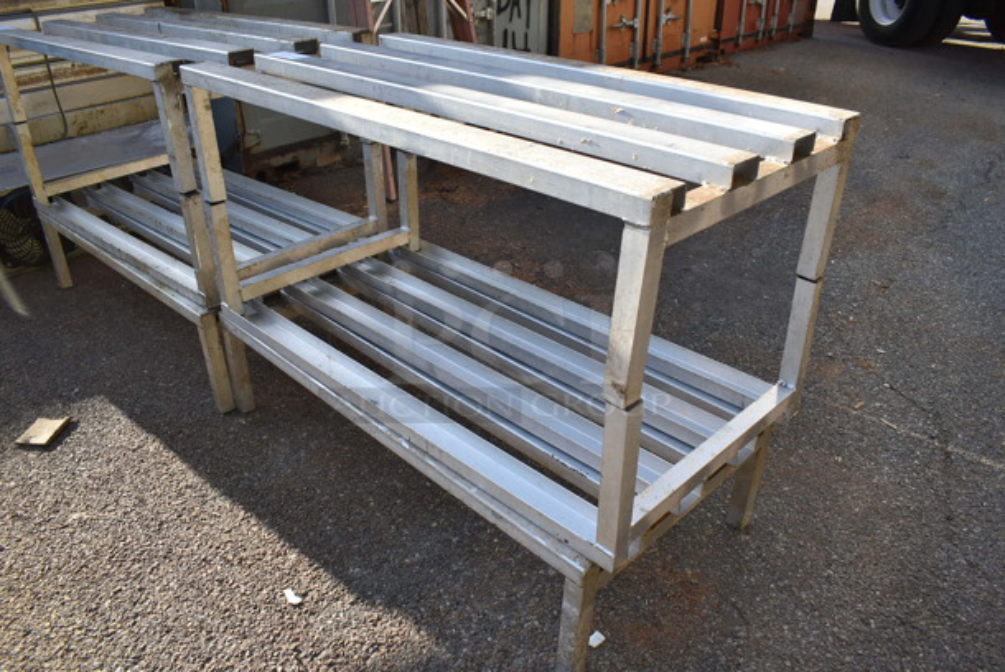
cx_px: 502
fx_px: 754
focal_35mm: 27
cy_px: 336
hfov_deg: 67.3
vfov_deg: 48.0
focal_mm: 18
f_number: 6.3
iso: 200
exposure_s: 1/250
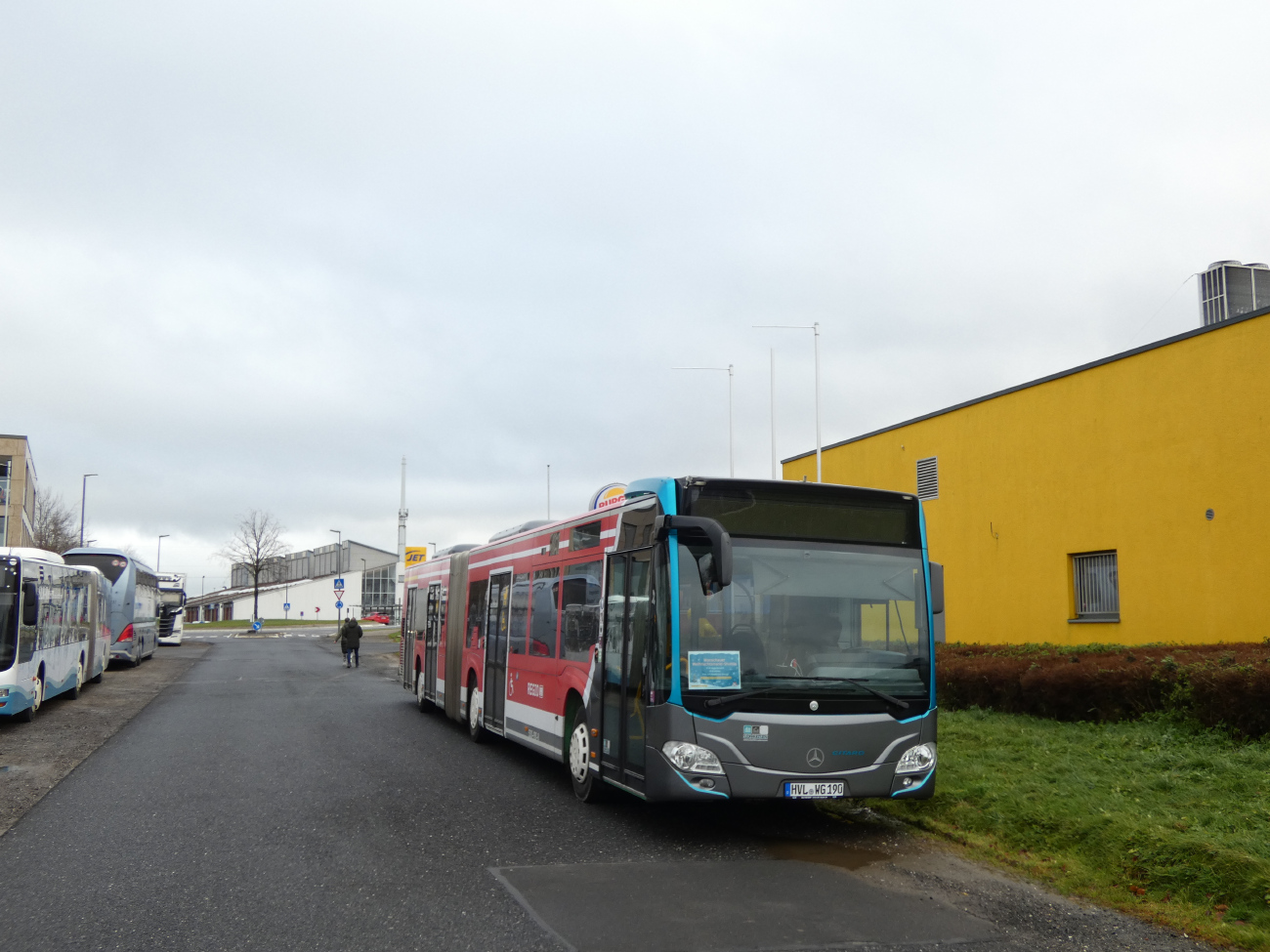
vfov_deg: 40.7
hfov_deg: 52.6
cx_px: 635
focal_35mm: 35
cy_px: 476
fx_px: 1284
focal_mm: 6.2
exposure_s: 1/160
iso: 80
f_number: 3.4
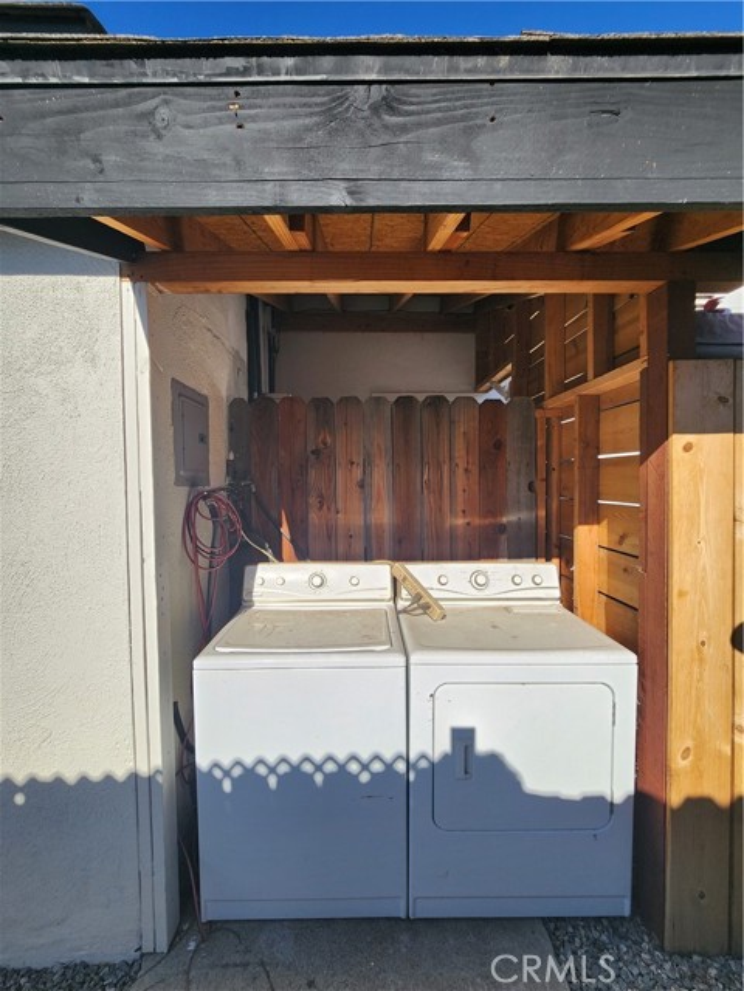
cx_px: 372
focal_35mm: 13
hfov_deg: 89.9
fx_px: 373
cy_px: 496
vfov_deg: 106.2
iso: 50
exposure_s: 1/2021
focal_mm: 2.2
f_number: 2.2
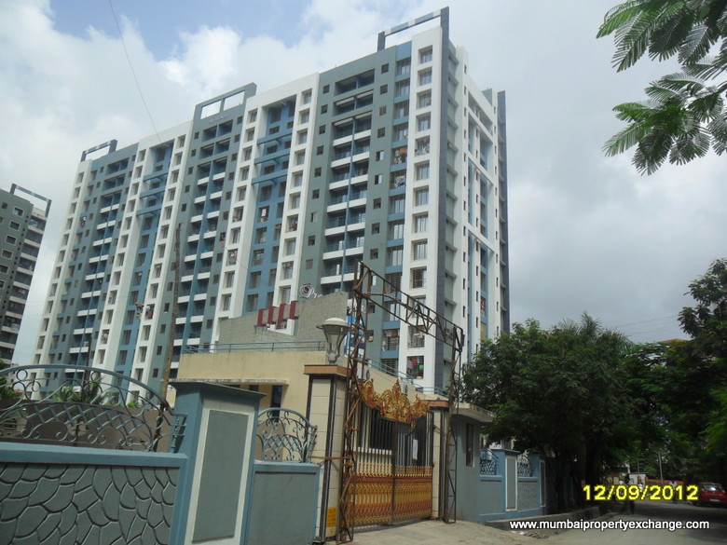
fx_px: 567
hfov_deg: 65.3
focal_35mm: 27
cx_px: 364
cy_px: 272
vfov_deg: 51.4
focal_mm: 4.9
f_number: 8.9
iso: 100
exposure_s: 1/180
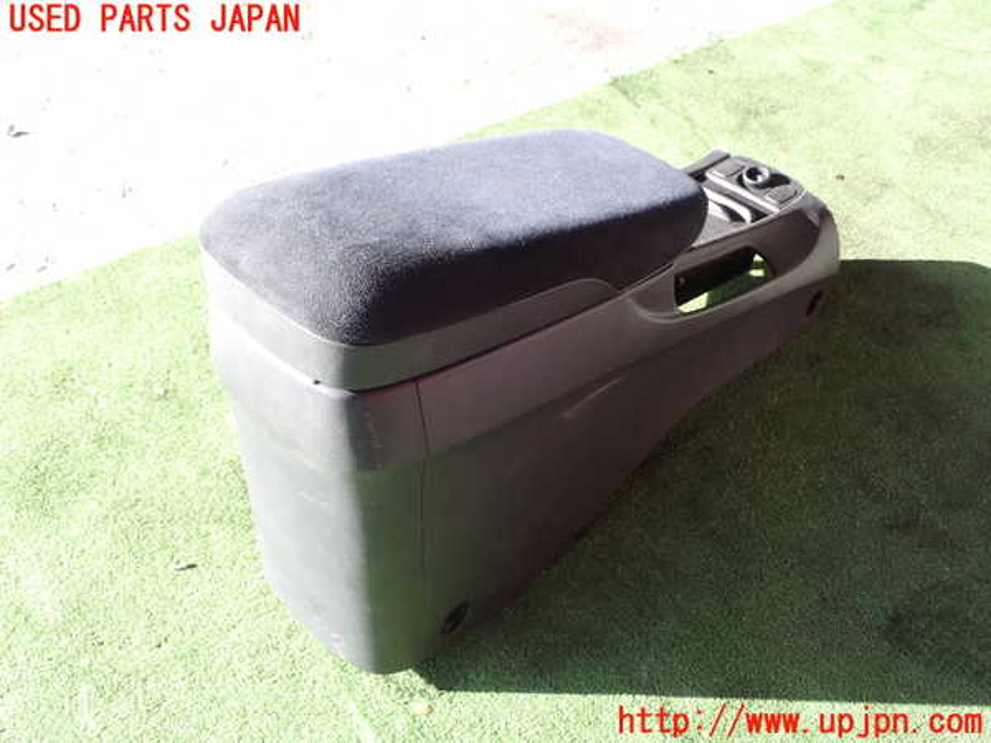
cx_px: 496
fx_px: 1031
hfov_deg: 51.4
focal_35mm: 36
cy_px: 372
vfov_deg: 39.7
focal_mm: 6.37
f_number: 3.5
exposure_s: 1/80
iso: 100
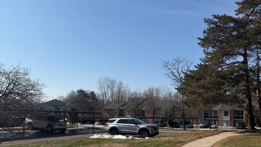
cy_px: 102
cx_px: 124
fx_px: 228
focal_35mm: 33
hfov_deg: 59.4
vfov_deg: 35.2
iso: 80
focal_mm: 6.76
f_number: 1.78
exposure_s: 1/7353
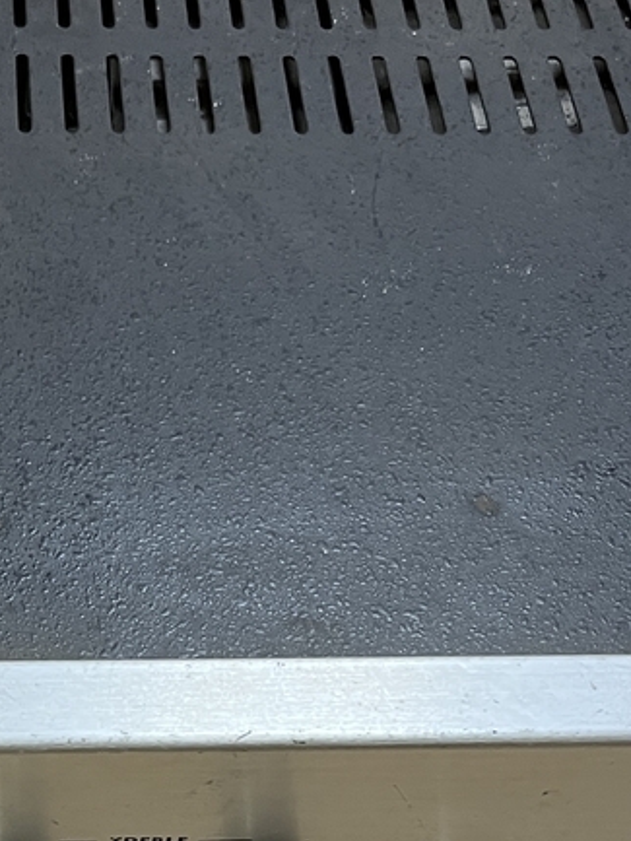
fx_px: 1749
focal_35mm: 72
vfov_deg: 26.0
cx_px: 17
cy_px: 781
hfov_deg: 19.9
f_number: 1.6
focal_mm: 5.1
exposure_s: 1/60
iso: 250
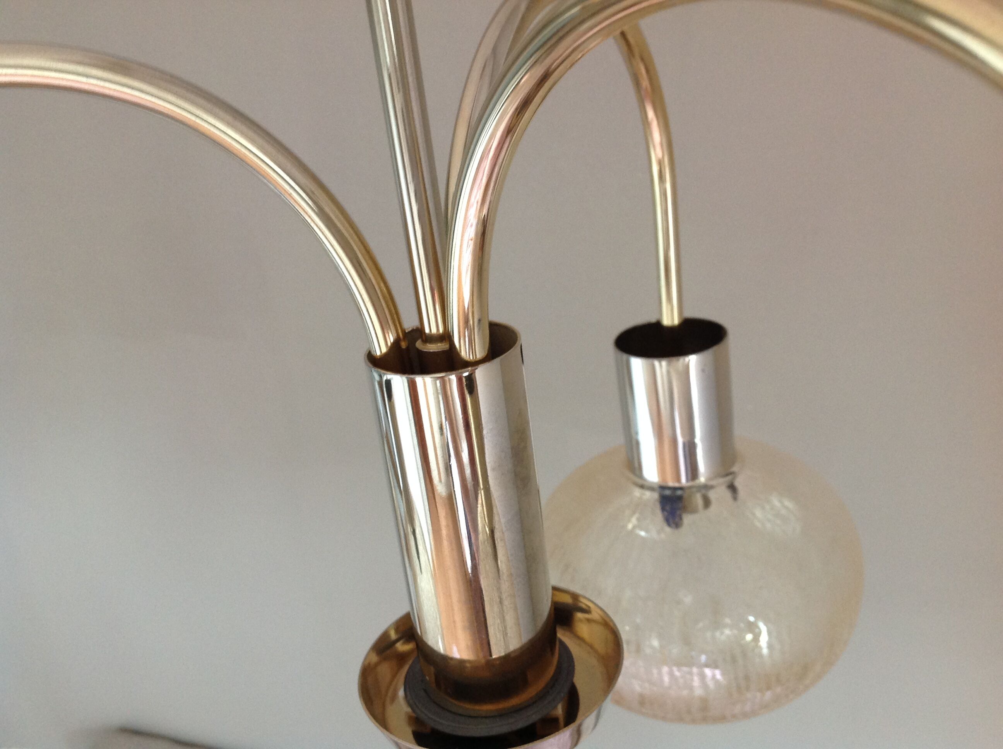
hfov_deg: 52.7
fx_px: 1013
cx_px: 502
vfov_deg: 40.6
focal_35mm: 35
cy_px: 374
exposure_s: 1/15
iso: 125
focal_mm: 4.28
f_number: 2.4
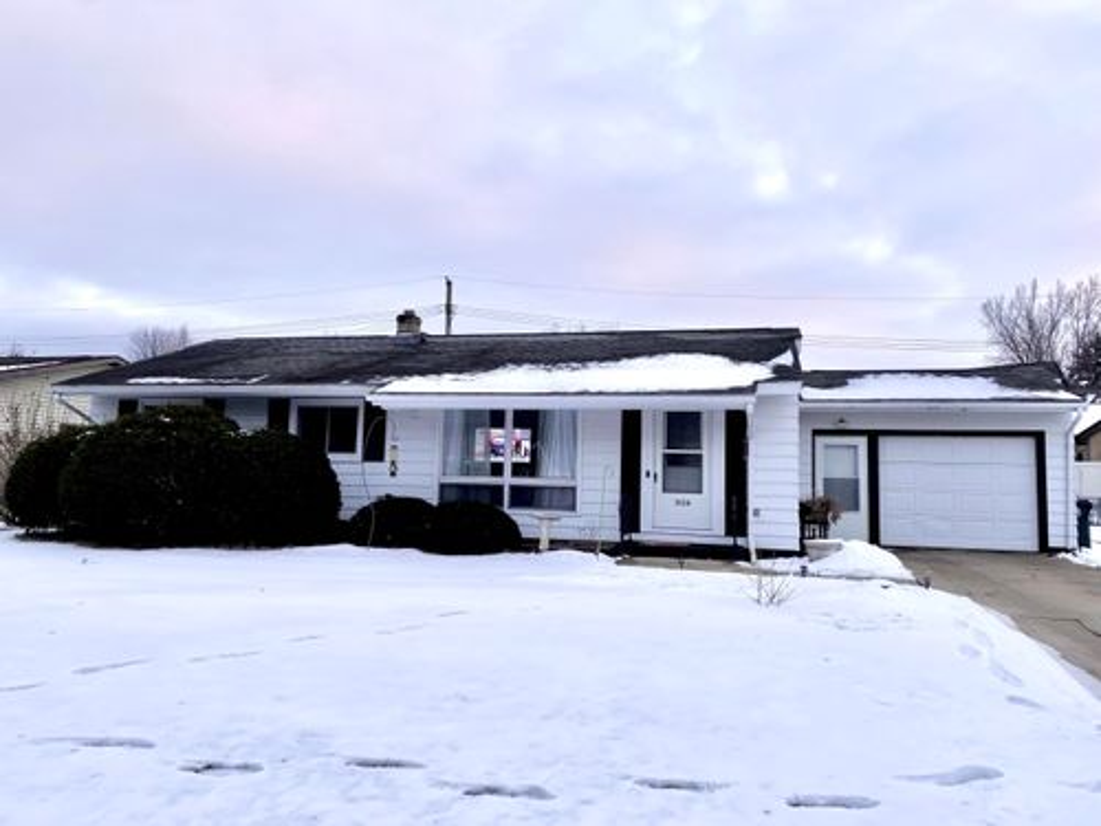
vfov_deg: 53.1
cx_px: 550
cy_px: 413
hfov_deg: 67.3
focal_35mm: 26
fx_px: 827
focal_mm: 4.25
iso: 32
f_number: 1.8
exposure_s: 1/126
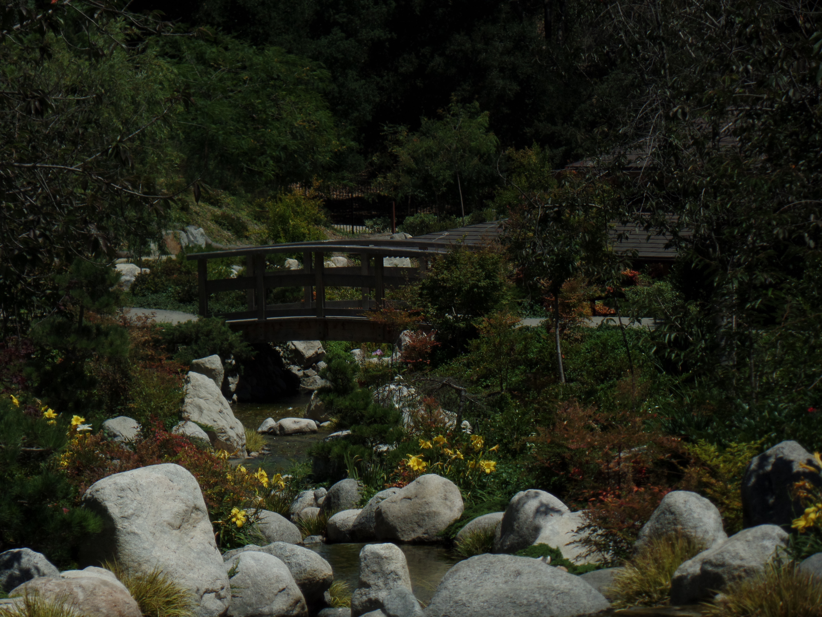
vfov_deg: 8.6
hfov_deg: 11.4
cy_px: 308
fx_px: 4108
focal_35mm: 173
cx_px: 411
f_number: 4.5
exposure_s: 1/1500
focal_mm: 30.8
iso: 80
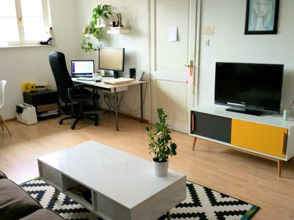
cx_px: 141
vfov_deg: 43.0
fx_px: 280
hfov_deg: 55.3
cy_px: 111
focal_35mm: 33
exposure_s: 1/33
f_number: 2
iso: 329
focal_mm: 4.12
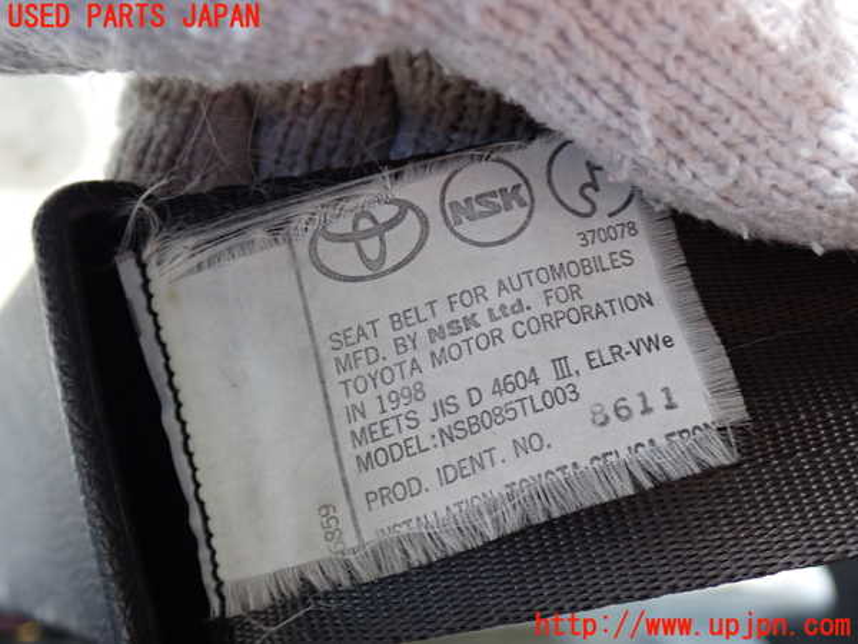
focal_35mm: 41
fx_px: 1016
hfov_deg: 45.8
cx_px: 429
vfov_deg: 35.1
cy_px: 322
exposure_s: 1/40
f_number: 2.8
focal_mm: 7.31
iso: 320
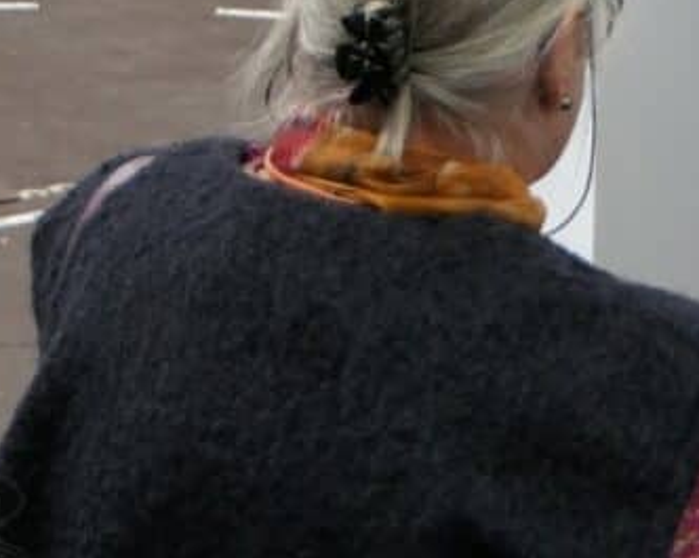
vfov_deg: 8.4
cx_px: 236
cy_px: -193
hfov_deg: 10.7
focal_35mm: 181
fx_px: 3741
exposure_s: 1/80
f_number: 3.6
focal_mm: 18.3
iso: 400
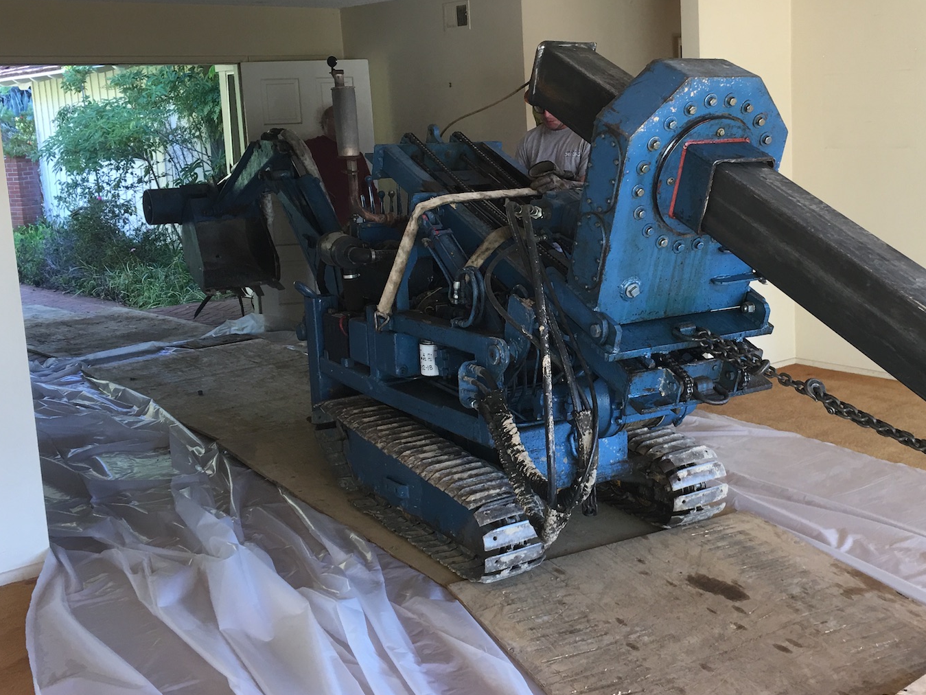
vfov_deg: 33.5
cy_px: 293
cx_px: 612
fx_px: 1150
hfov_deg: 43.3
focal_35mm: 43
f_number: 2.2
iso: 25
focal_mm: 4.15
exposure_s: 1/40
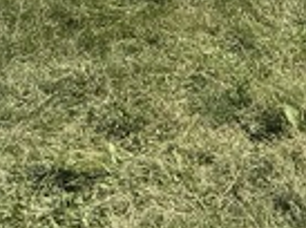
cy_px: -338
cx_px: 275
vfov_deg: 7.6
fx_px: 1587
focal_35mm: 180
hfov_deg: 11.0
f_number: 1.78
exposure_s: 1/4608
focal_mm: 6.76
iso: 80
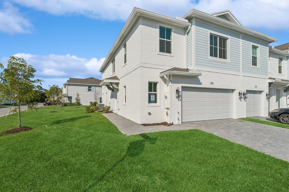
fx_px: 135
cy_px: 96
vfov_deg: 71.1
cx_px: 144
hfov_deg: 94.0
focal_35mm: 17
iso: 160
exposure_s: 1/1250
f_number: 8
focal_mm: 16.8
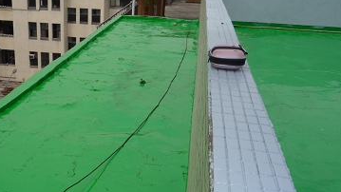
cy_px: 154
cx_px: 115
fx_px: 452
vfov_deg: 23.6
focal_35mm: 50
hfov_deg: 40.8
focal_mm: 5.2
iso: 100
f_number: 5
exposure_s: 1/400
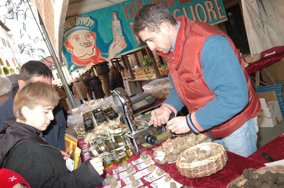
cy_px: 94
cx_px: 142
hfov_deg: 59.6
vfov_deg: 41.6
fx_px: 248
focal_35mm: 32
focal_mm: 21
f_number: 10
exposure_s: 1/400
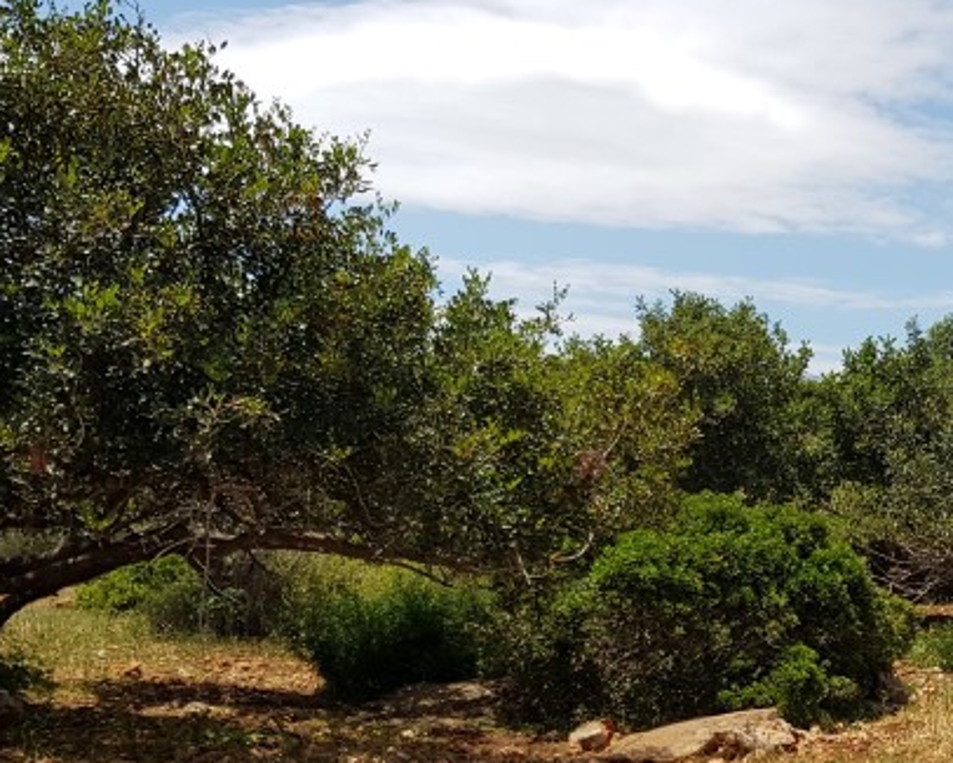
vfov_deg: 23.5
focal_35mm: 64
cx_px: 852
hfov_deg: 28.5
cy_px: 608
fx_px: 1806
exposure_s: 1/2256
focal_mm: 4.2
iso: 40
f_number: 1.7
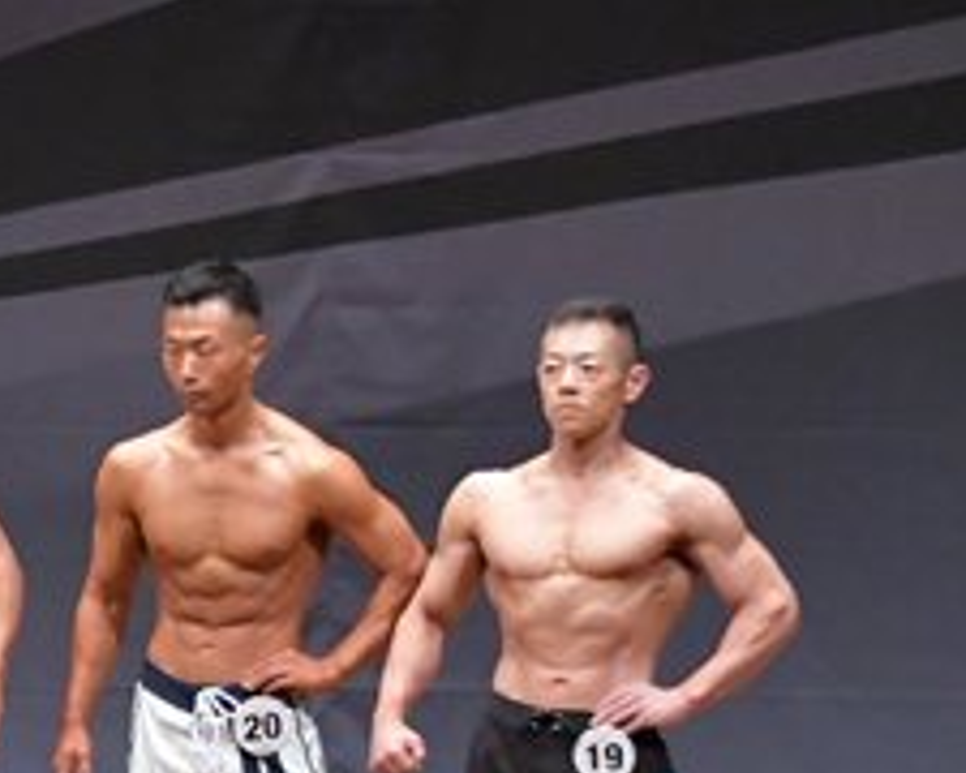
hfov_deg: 4.4
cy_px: 618
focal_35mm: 436
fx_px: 12465
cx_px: -556
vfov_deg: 3.5
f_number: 5.6
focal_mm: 90
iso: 8000
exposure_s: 1/400
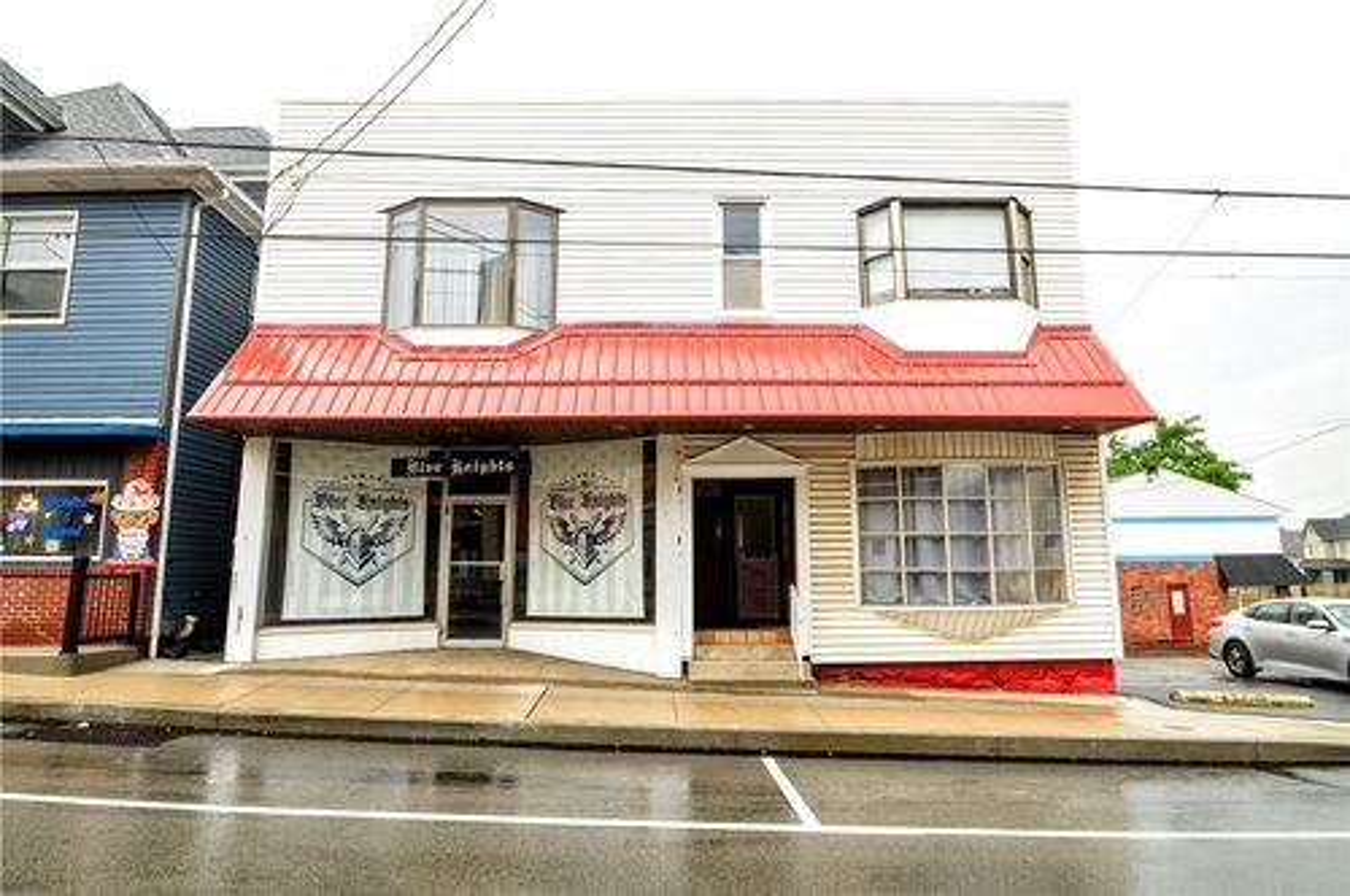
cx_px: 675
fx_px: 730
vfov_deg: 63.1
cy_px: 448
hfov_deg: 85.5
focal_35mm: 20
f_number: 8
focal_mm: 13
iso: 400
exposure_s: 1/125
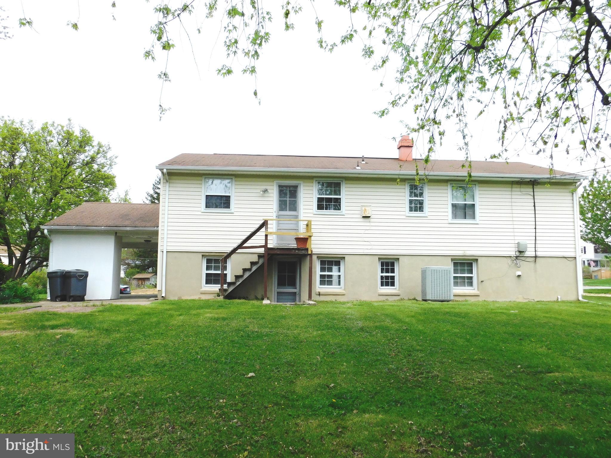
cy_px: 229
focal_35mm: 30
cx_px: 306
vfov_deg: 46.8
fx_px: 530
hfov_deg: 60.0
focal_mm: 5.3
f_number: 3.2
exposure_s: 1/1000
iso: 125
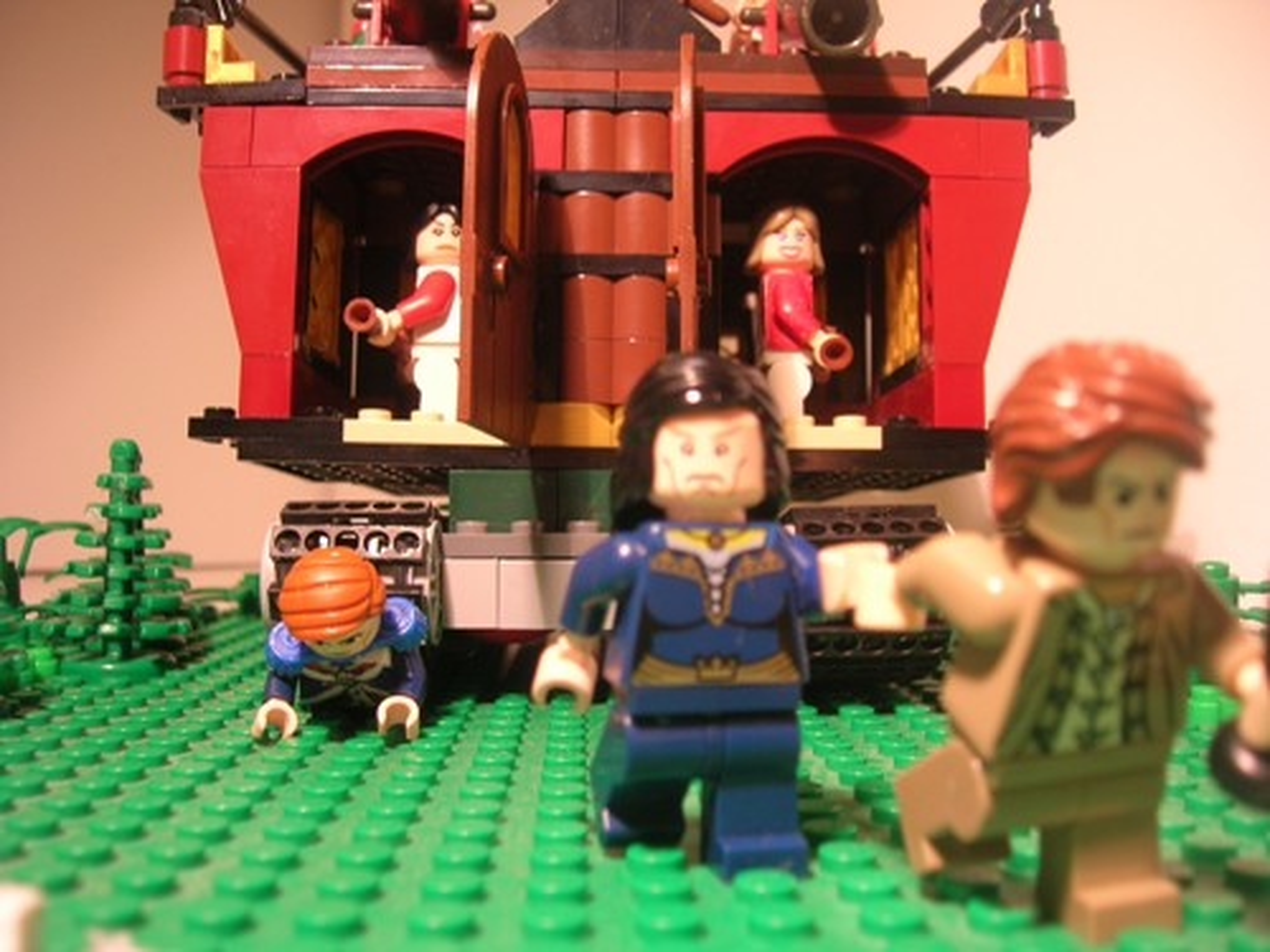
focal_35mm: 34
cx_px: 635
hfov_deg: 54.0
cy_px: 476
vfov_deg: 41.8
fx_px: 1247
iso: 50
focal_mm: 5.7
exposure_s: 1/4.7
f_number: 2.9
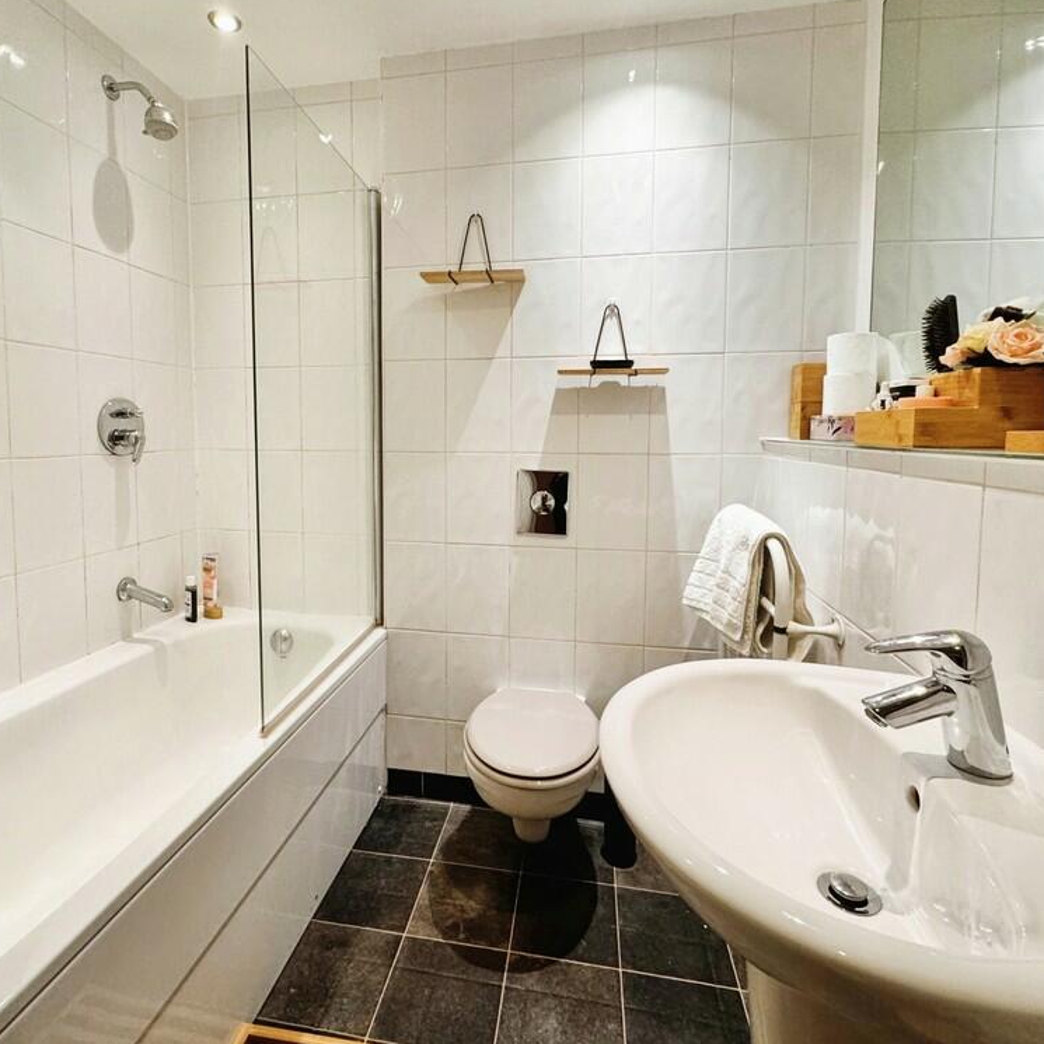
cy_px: 530
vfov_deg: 84.0
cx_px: 476
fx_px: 580
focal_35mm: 17
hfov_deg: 83.8
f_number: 2.2
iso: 200
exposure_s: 1/100
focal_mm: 2.22
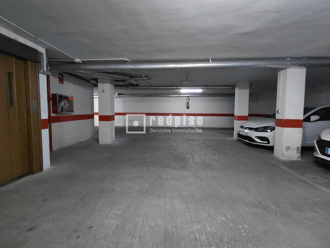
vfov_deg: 78.1
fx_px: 153
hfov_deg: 94.5
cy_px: 124
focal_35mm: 16
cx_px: 165
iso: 500
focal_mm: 1.64
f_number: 2.2
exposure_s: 1/25
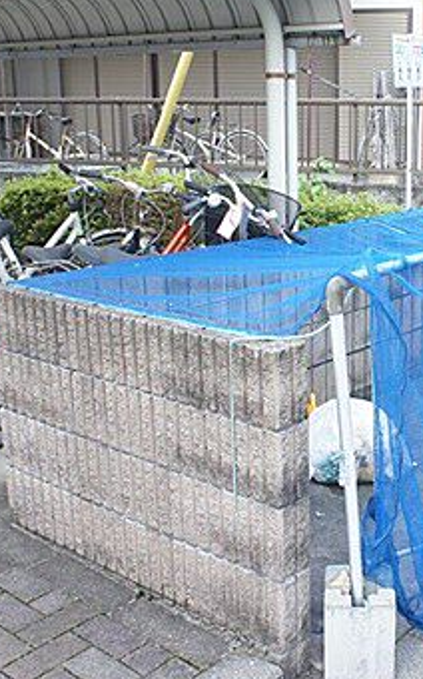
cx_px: 389
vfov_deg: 43.5
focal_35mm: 46
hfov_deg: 26.9
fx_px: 850
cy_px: 309
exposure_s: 1/125
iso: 400
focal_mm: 16
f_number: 5.6
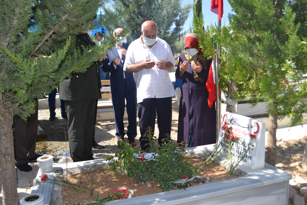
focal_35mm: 30
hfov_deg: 61.9
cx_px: 154
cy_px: 102
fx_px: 256
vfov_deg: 43.6
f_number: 6.3
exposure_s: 1/200
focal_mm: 20
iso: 100
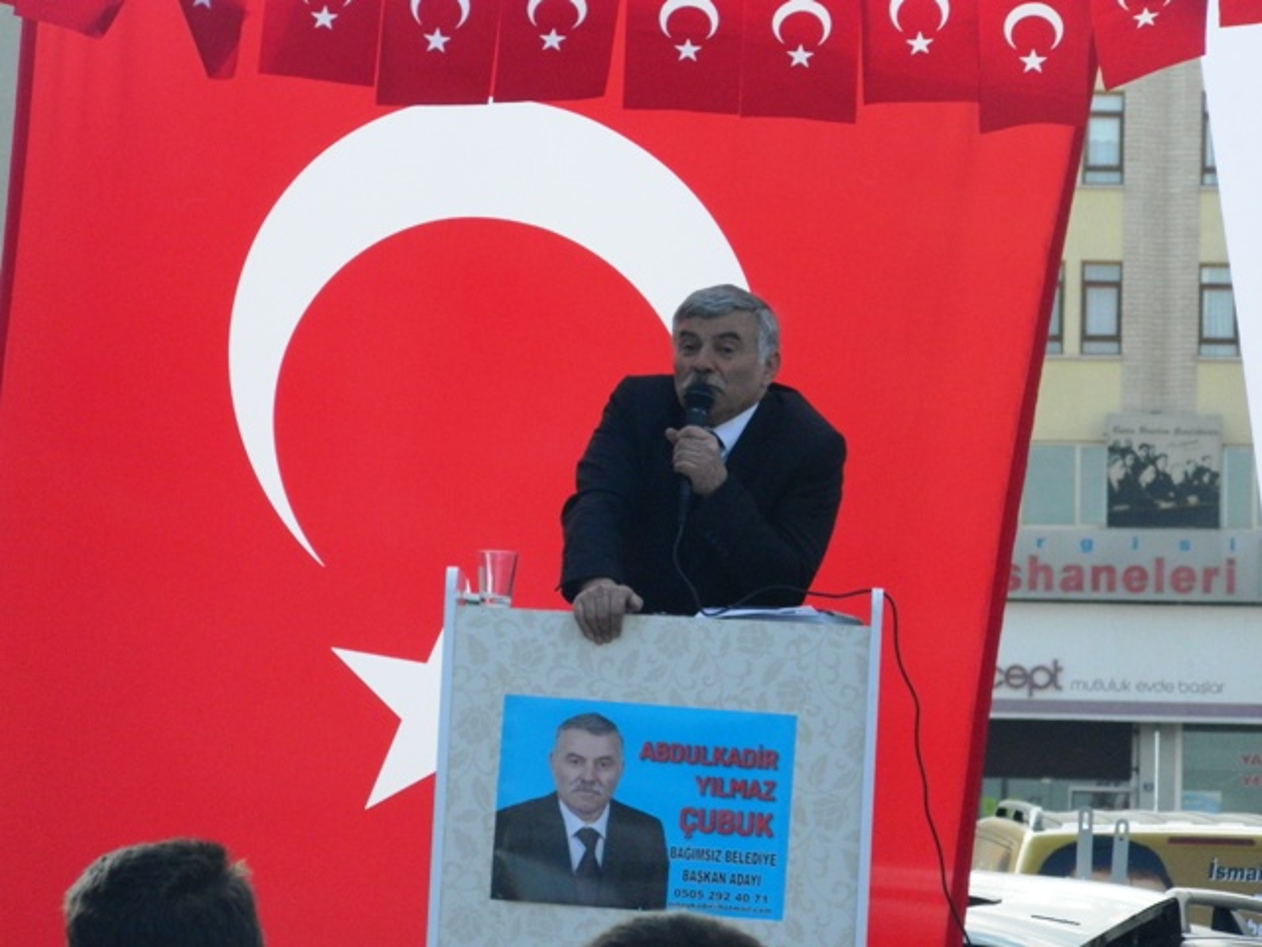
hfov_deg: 7.1
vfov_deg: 5.3
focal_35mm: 278
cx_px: 631
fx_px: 10135
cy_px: 474
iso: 320
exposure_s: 1/500
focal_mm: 50
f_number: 5.6
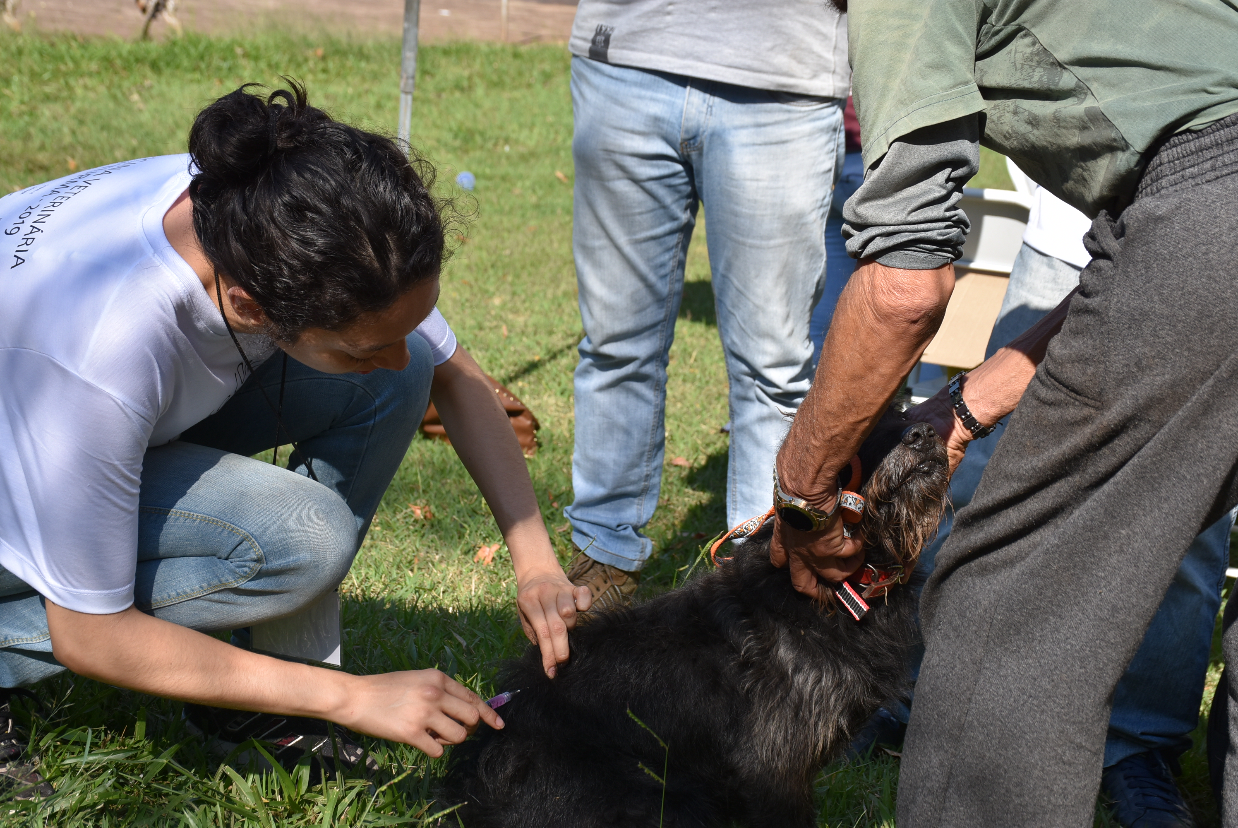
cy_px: 414
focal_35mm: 68
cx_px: 619
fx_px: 2323
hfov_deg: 29.8
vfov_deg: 20.2
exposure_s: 1/500
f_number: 8
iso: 250
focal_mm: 45
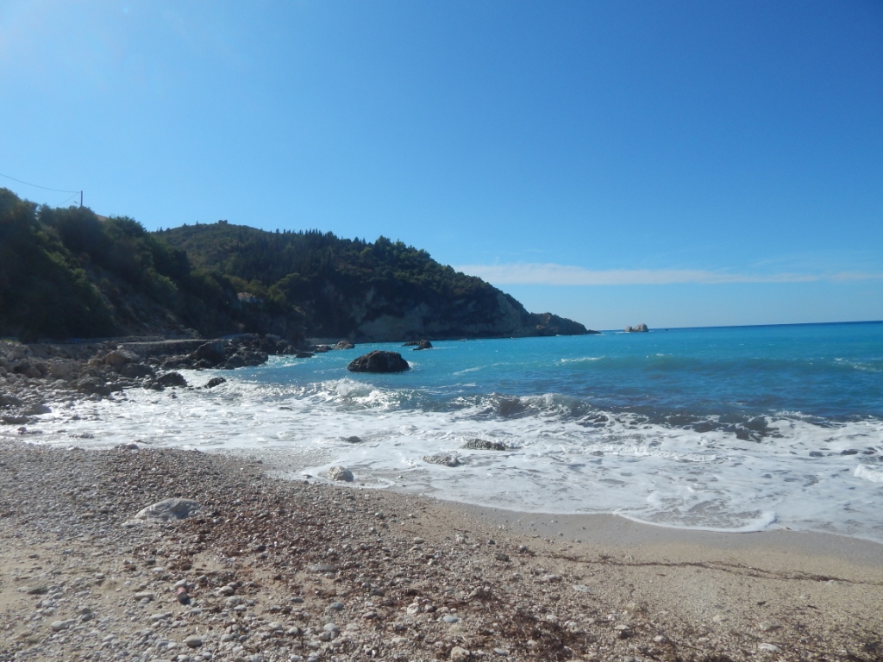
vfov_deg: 61.1
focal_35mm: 22
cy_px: 331
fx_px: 561
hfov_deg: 76.4
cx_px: 442
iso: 125
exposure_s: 1/800
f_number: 6
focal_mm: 4
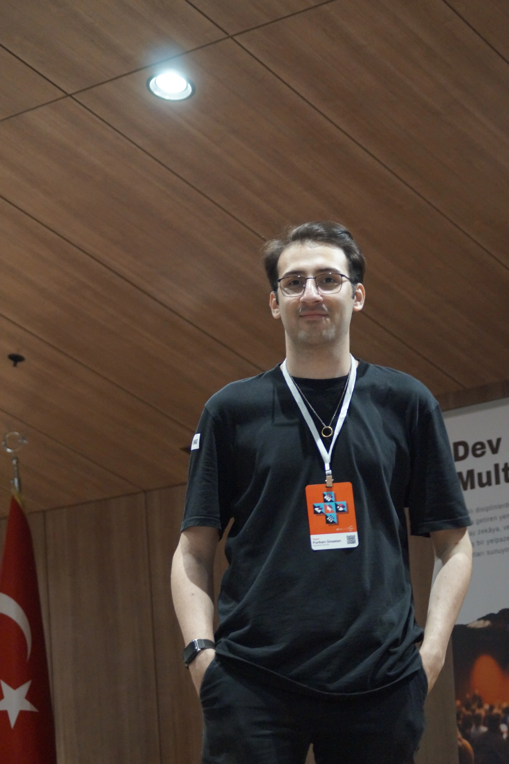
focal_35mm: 90
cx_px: 254
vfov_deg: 22.6
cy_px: 382
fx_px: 1911
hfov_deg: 15.2
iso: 3200
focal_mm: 60
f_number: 4
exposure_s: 1/60
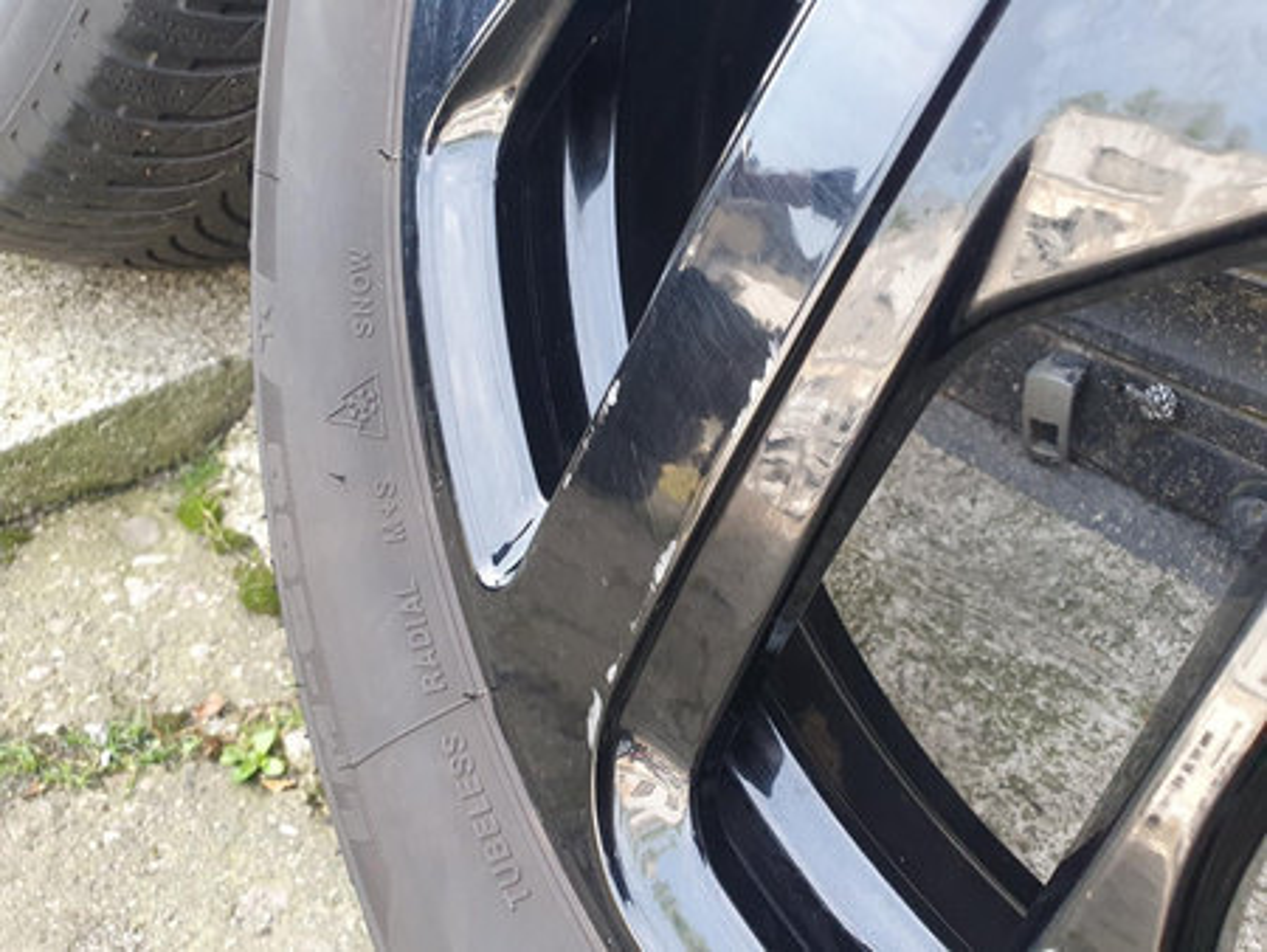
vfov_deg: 53.1
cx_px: 634
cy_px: 476
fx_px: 952
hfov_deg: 67.3
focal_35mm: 26
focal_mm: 4.32
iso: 160
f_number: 2.4
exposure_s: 1/120
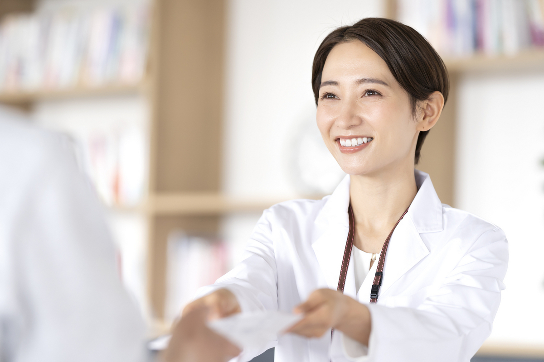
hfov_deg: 15.2
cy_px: 181
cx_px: 272
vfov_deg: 10.2
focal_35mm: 135
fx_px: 2040
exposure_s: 1/125
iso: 500
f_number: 2.2
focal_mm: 135
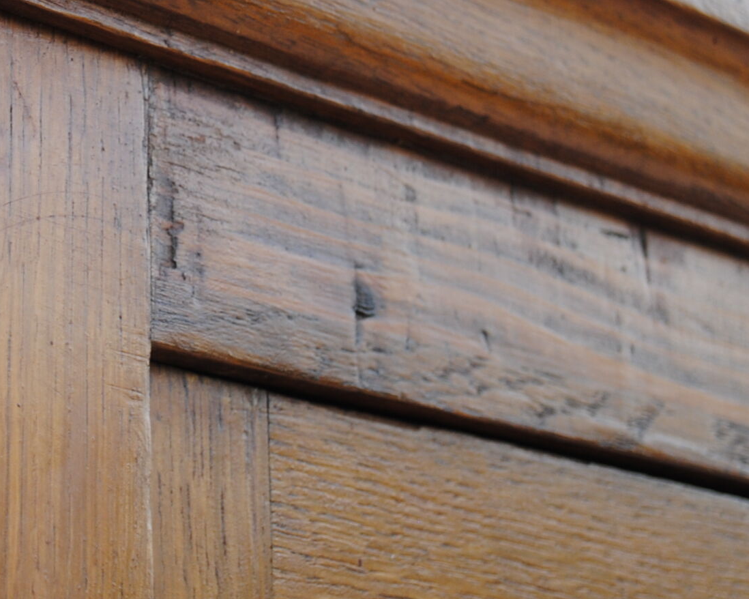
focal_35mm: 134
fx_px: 2970
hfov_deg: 14.1
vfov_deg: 11.4
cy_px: 35
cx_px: -52
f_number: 5.6
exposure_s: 1/125
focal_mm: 36
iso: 140
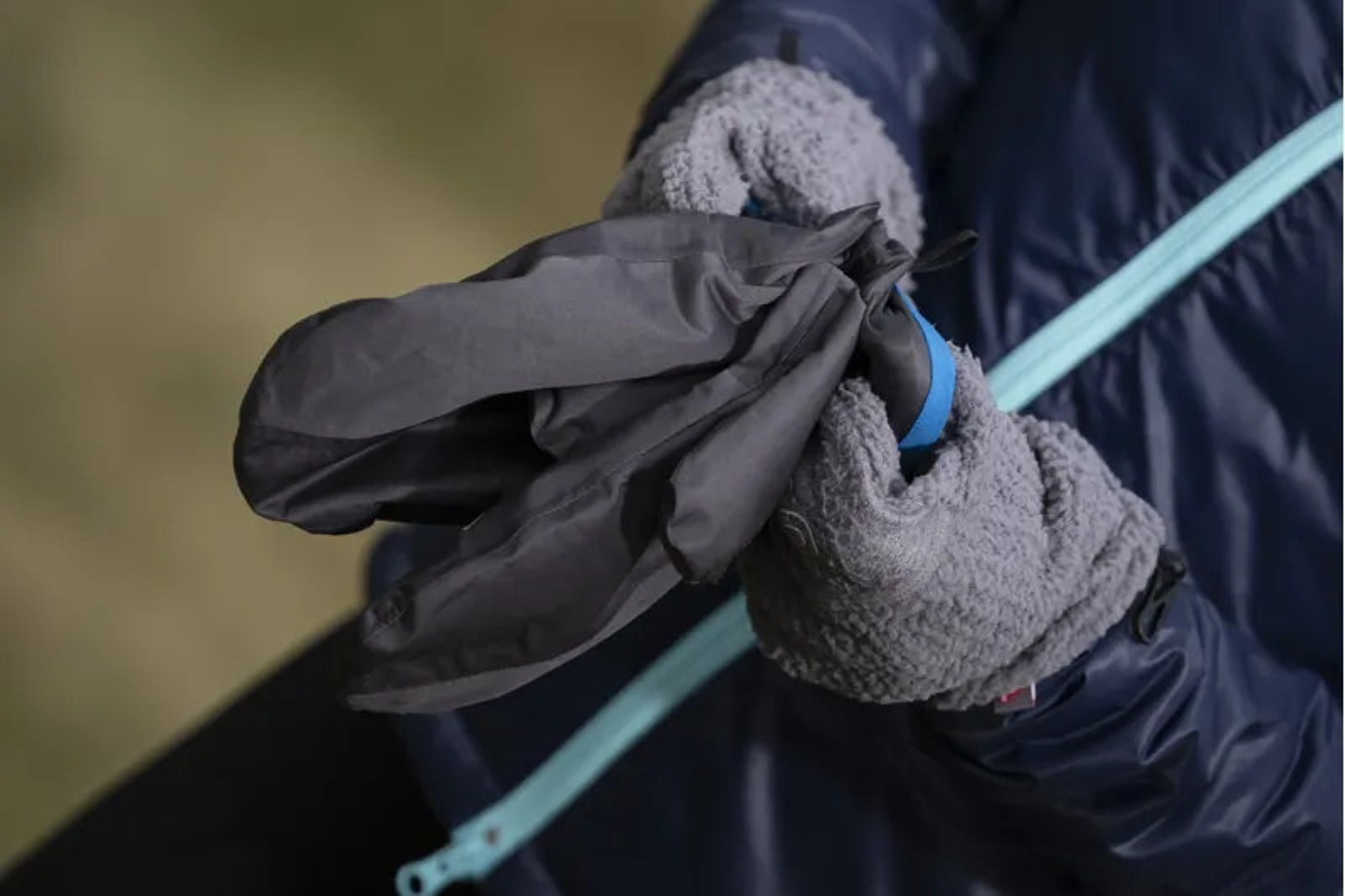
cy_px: 448
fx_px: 7470
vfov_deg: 6.9
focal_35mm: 200
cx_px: 672
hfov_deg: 10.3
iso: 1600
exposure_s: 1/1600
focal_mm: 200
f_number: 5
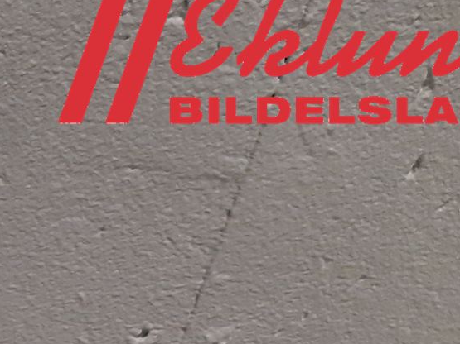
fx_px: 1275
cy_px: 619
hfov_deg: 17.7
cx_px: -282
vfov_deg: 13.7
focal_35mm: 96
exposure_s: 1/50
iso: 160
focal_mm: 3.93
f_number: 1.7
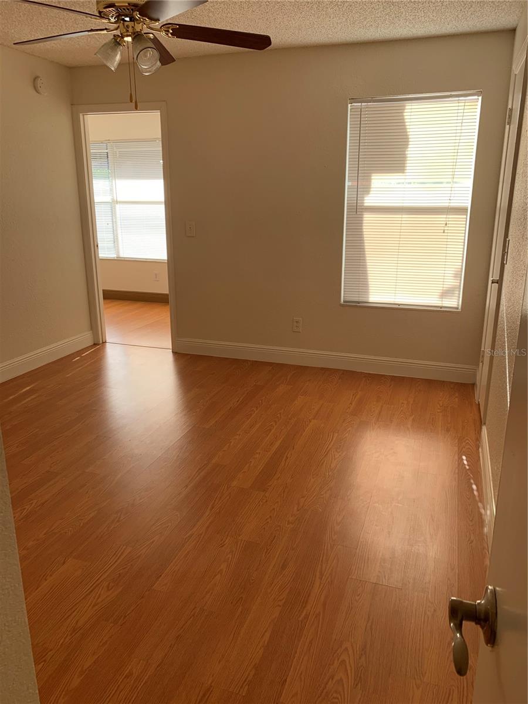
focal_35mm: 26
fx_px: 529
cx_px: 264
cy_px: 352
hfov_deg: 53.1
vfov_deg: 67.3
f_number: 1.8
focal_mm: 4.25
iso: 32
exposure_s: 1/121
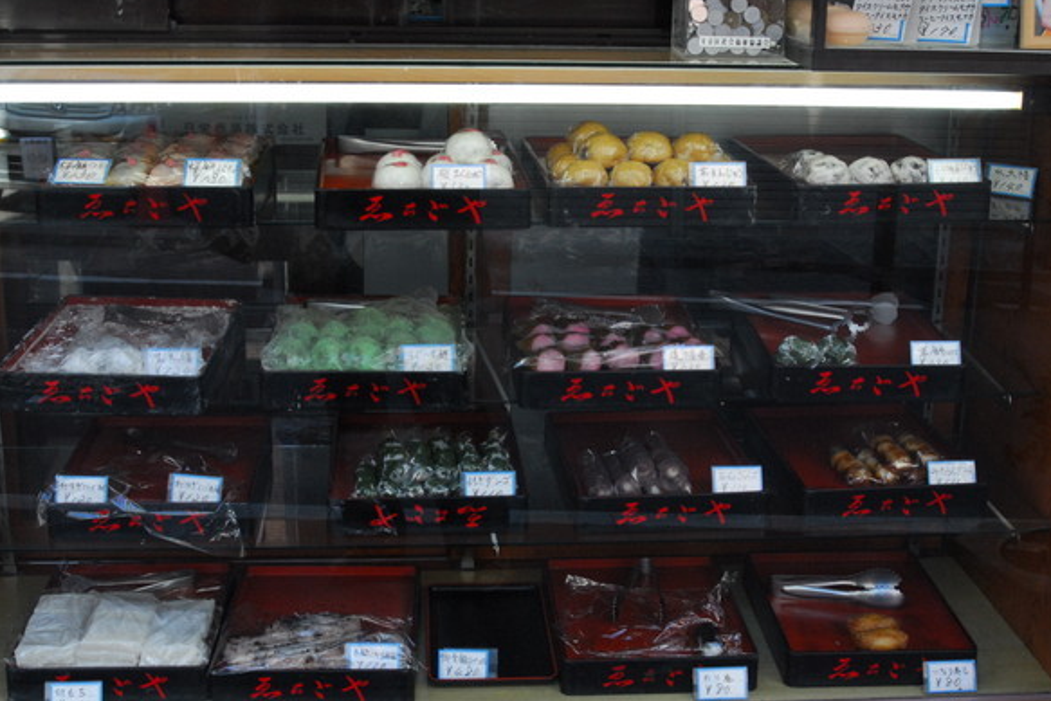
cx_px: 544
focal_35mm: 56
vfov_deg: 24.2
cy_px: 380
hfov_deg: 35.6
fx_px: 1635
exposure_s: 1/160
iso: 800
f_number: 6.3
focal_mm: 34
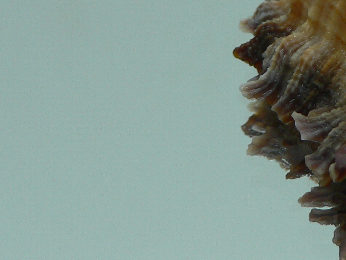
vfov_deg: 16.7
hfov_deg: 21.4
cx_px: 380
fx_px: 869
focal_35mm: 87
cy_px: 15
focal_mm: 4.6
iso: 80
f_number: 2.8
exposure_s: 1/60
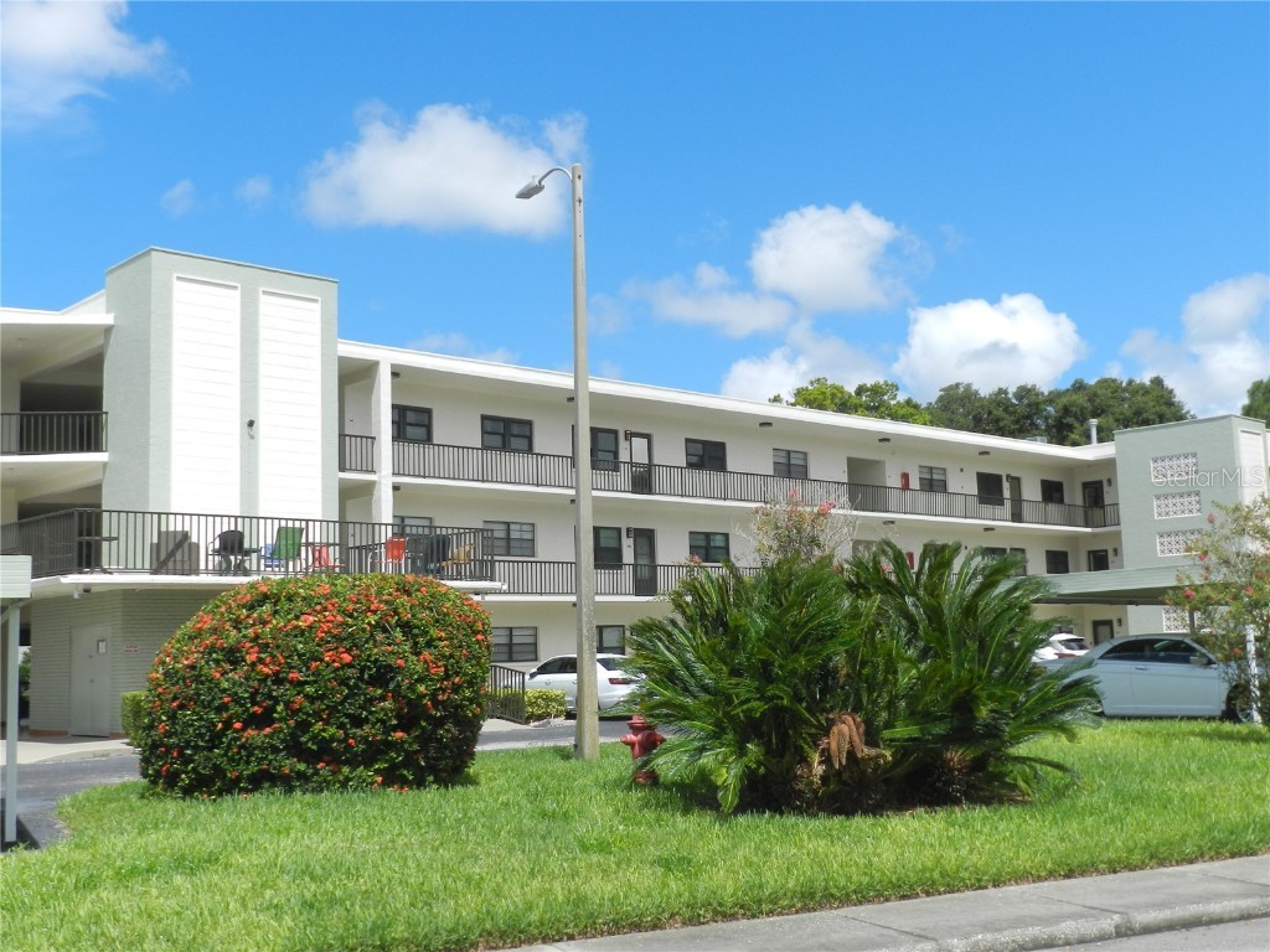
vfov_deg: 37.7
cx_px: 635
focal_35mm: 38
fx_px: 1394
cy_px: 476
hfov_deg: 49.0
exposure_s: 1/1000
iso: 160
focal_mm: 6.7
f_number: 4.5
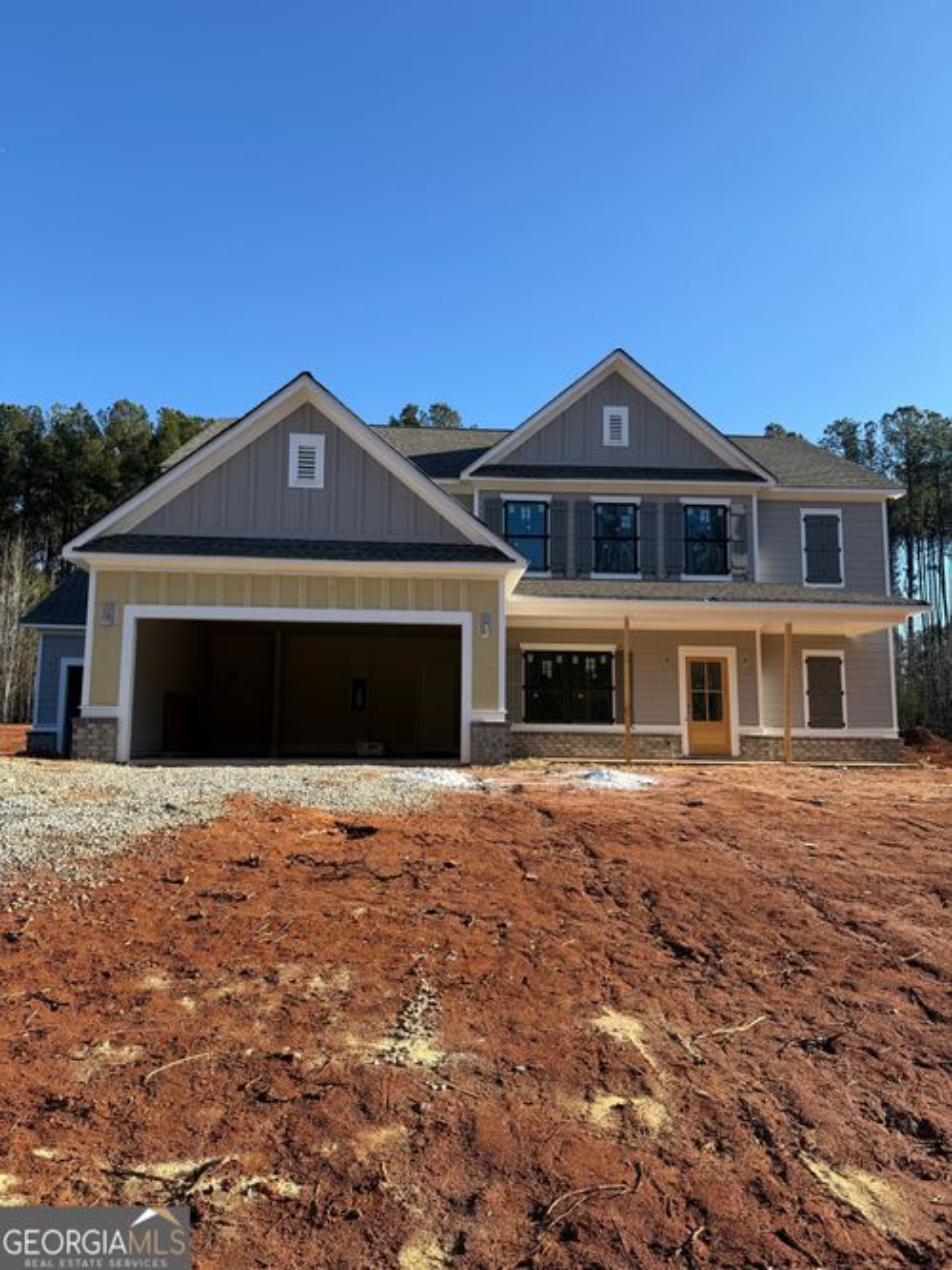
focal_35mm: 24
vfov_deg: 71.6
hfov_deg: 56.8
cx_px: 476
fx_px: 880
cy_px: 635
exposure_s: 1/2370
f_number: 1.78
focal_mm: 6.76
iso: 80
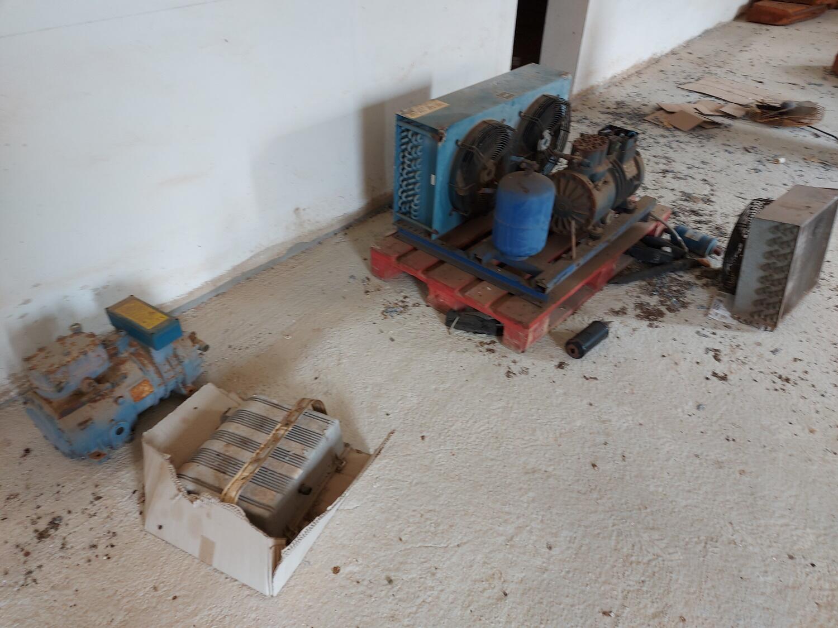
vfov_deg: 56.8
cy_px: 314
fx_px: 581
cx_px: 419
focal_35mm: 24
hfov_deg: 71.6
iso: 64
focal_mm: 5.23
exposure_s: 1/50
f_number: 1.8
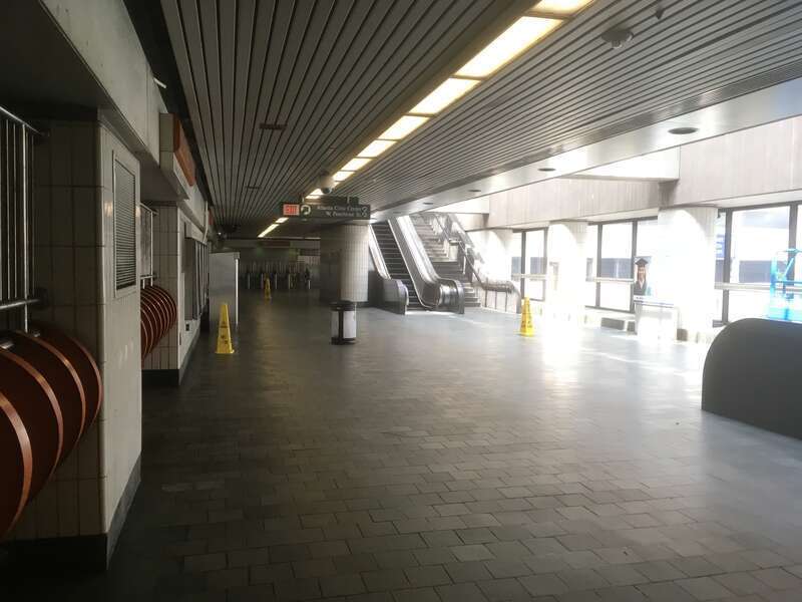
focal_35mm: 29
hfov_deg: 61.7
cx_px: 401
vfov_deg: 48.2
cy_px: 301
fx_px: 672
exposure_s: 1/40
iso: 25
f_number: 2.2
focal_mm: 4.15
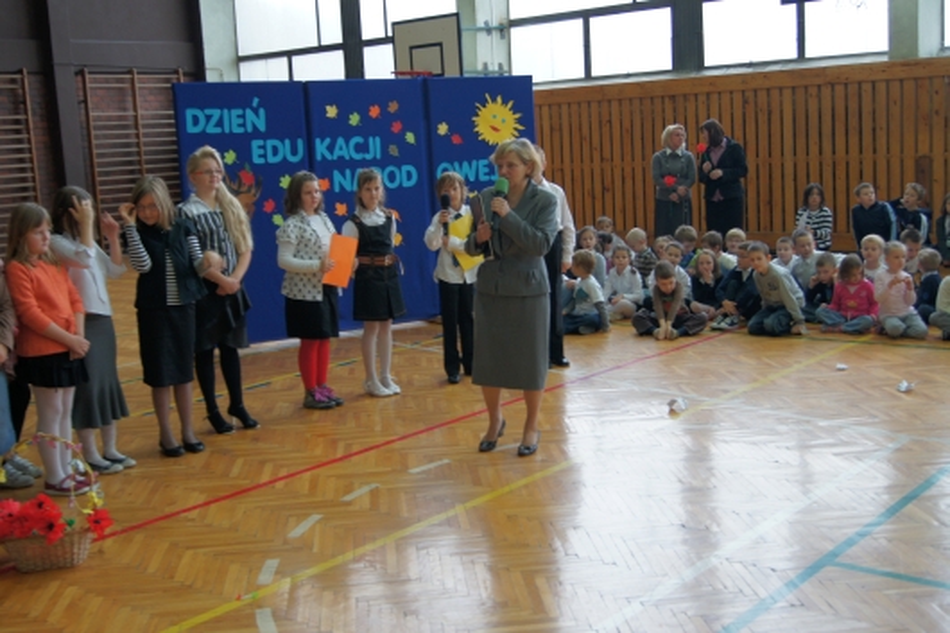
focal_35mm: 42
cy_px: 316
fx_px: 1108
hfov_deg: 46.4
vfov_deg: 31.9
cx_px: 475
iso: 250
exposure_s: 1/50
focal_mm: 28
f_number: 4.5
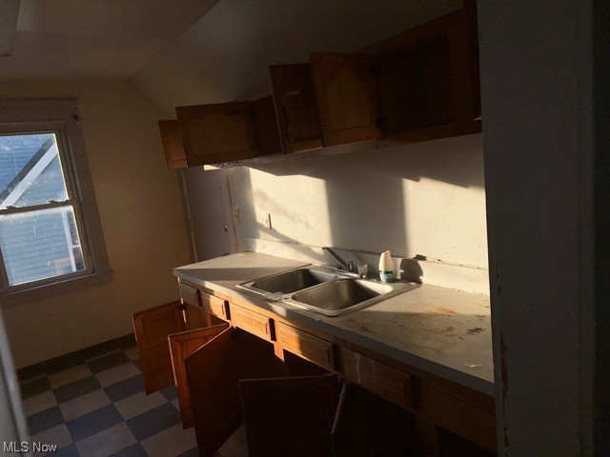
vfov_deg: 56.8
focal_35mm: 24
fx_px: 423
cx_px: 305
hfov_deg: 71.6
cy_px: 228
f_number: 1.78
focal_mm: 6.86
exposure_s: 1/4184
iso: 50
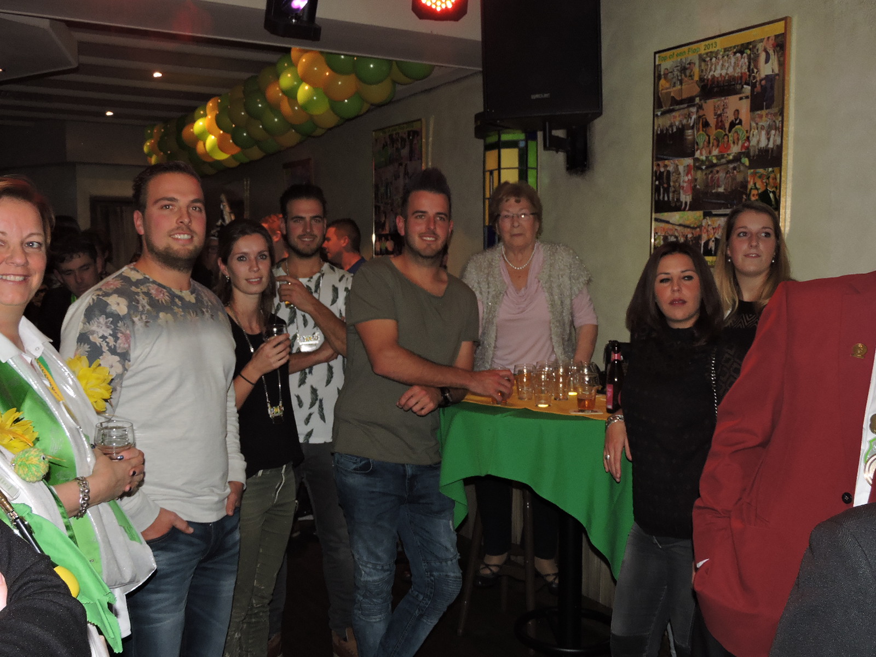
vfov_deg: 40.7
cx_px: 438
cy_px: 328
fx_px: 886
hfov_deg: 52.6
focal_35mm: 35
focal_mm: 6.3
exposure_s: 1/30
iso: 200
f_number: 3.8
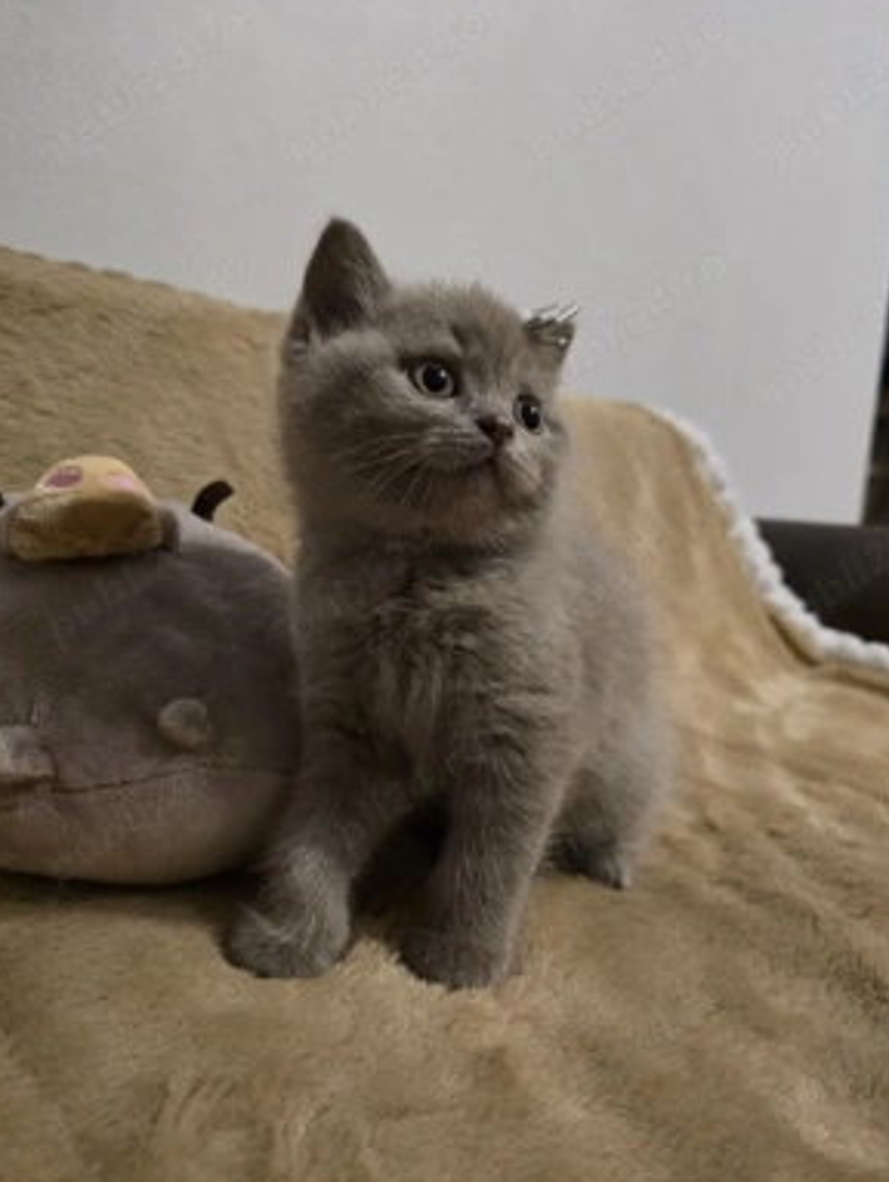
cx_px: 448
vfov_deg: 71.5
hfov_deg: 56.9
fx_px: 820
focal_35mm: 24
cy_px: 605
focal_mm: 6.3
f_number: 1.7
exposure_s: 1/60.2
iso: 1250
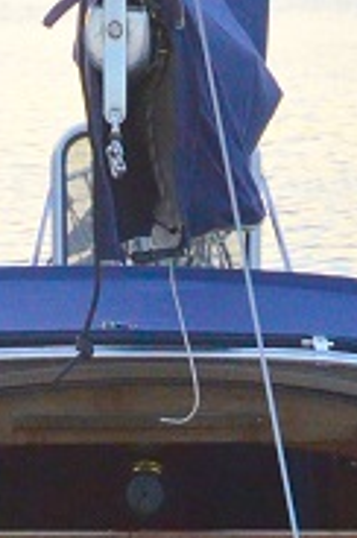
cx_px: 121
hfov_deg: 8.4
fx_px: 2434
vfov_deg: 11.4
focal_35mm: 163
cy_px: 1060
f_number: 5.6
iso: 2000
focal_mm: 20
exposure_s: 1/800
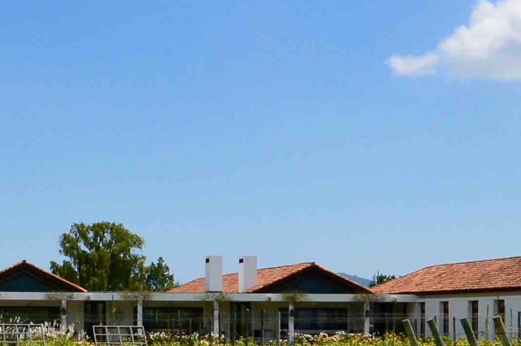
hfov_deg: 23.2
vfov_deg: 16.0
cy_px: 314
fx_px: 1215
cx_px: -3
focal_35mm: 84
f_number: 11
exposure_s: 1/500
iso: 220
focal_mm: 10
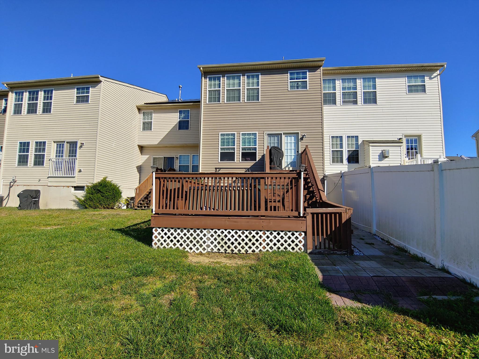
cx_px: 240
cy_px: 180
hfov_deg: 94.5
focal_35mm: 16
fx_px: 221
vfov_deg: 78.1
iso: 50
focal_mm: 2.18
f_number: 1.9
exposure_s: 1/1852
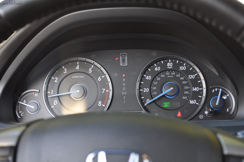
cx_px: 122
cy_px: 81
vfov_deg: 22.6
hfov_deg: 33.4
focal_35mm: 60
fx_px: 406
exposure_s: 1/80
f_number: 5.3
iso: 400
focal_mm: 40
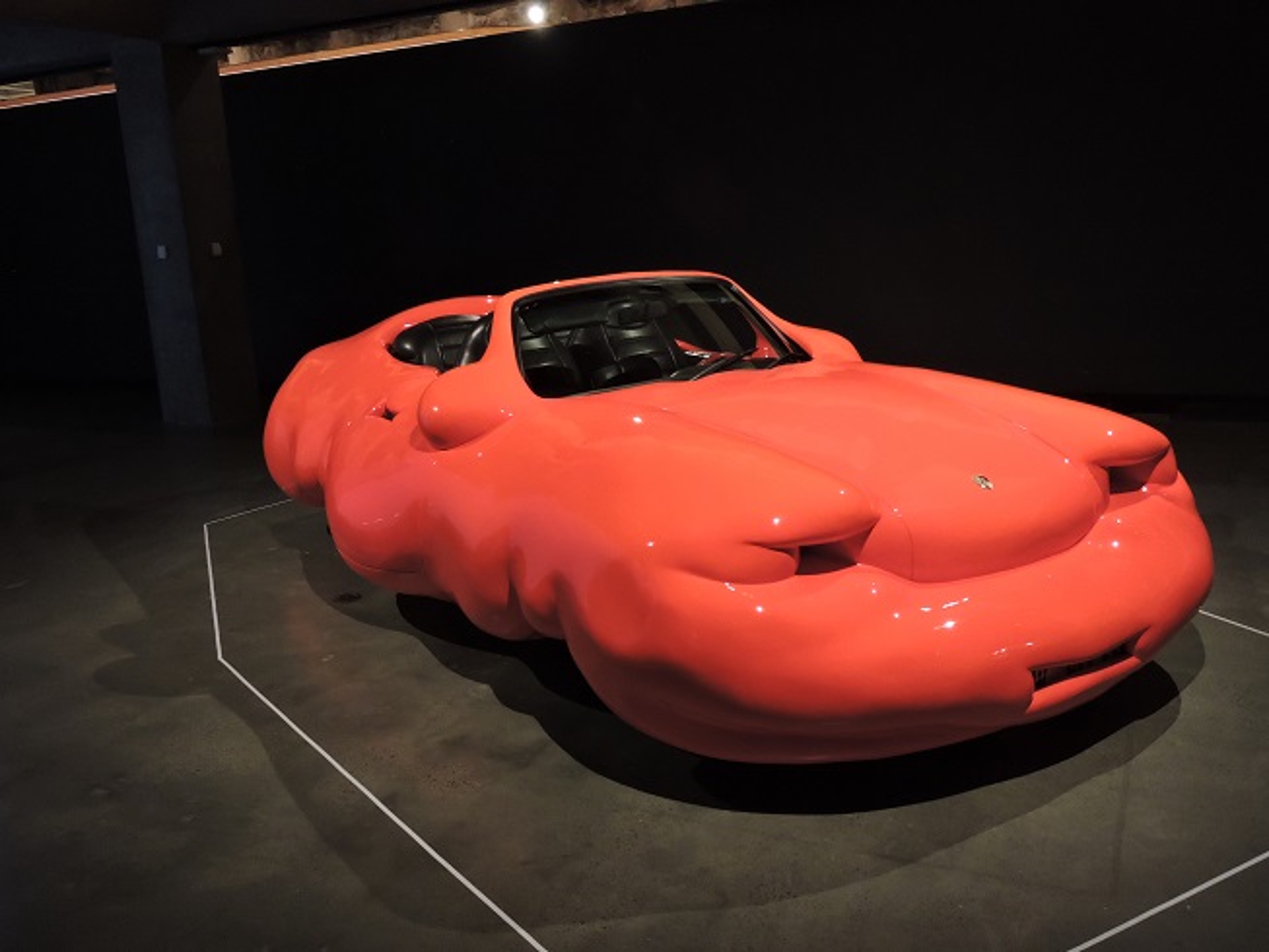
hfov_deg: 60.0
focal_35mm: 30
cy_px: 476
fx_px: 1100
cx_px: 634
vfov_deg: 46.8
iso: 560
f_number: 3.5
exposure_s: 1/8
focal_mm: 5.4
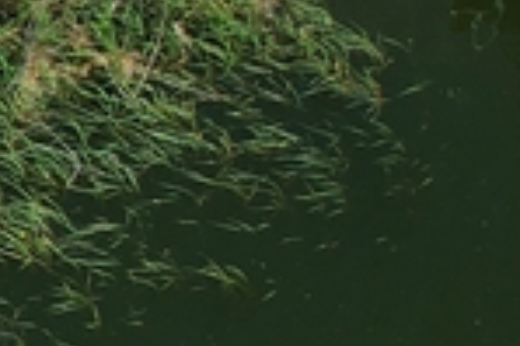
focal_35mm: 170
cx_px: -1071
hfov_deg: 9.4
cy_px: 117
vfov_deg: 8.1
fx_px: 2453
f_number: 2.8
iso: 100
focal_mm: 8.38
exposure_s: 1/1600
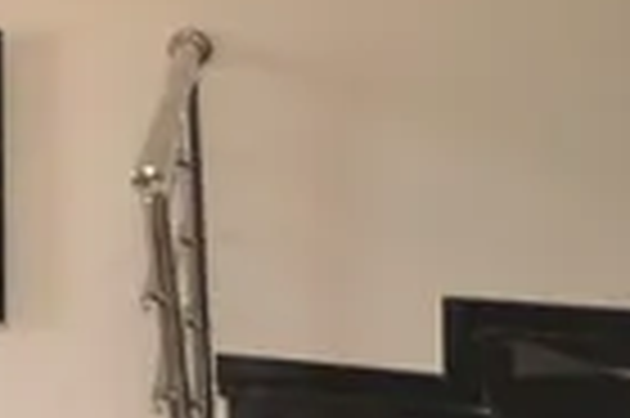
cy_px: -54
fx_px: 1591
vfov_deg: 14.6
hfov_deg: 13.9
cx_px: -963
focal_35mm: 91
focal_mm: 10
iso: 200
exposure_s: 1/80
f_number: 4.5
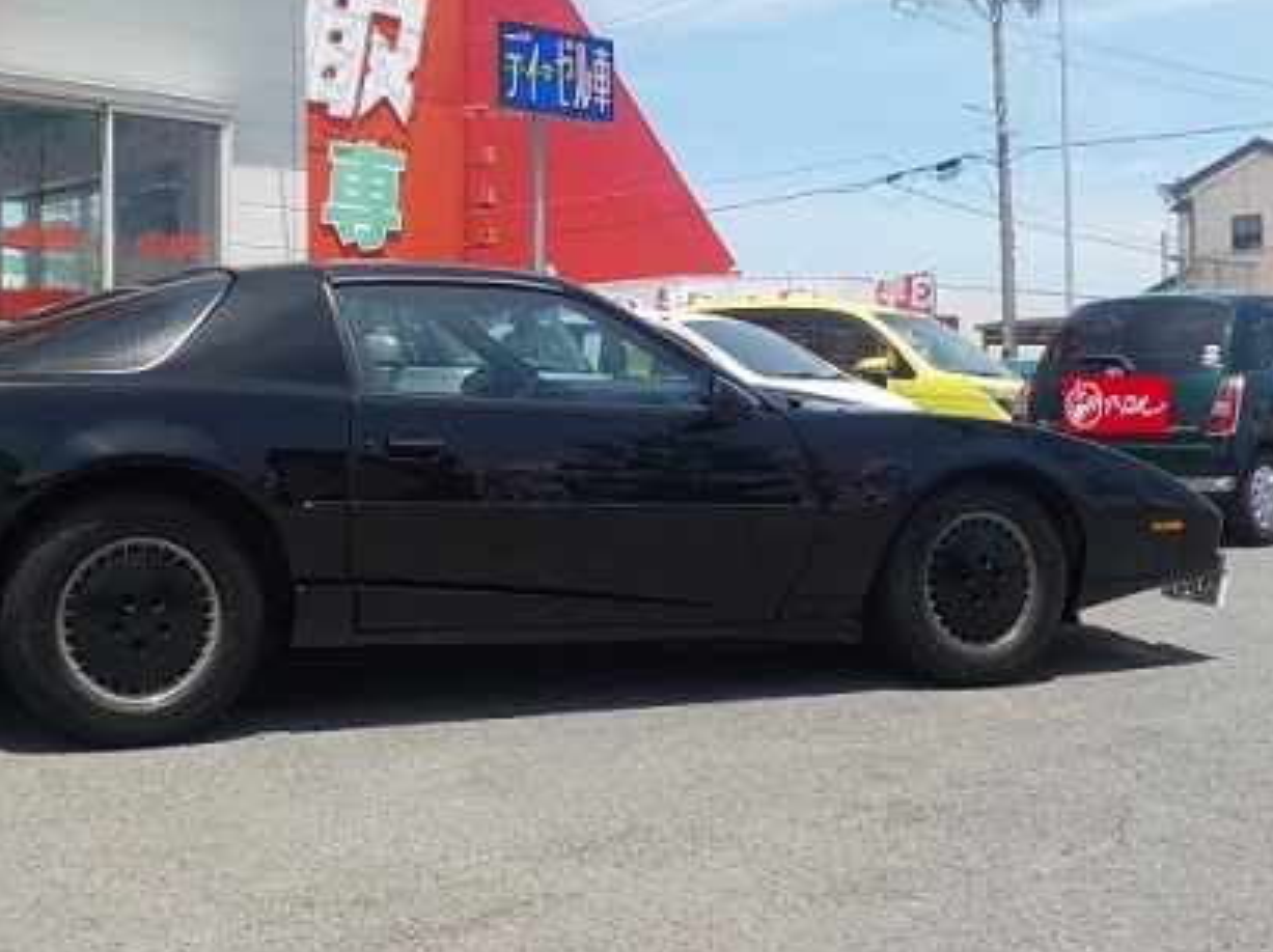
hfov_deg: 40.0
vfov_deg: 30.7
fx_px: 1727
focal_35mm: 47
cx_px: 439
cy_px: 370
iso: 125
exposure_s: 1/1000
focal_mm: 4.1
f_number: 3.3
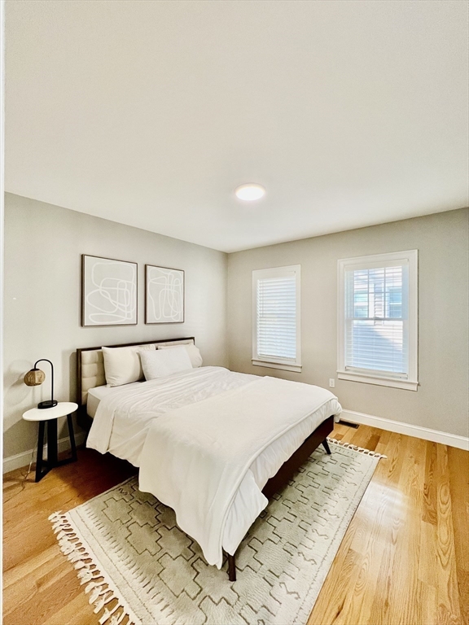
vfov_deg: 106.2
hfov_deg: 89.9
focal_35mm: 13
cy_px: 312
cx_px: 234
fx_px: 235
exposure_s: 1/120
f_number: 1.8
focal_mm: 1.57
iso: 200
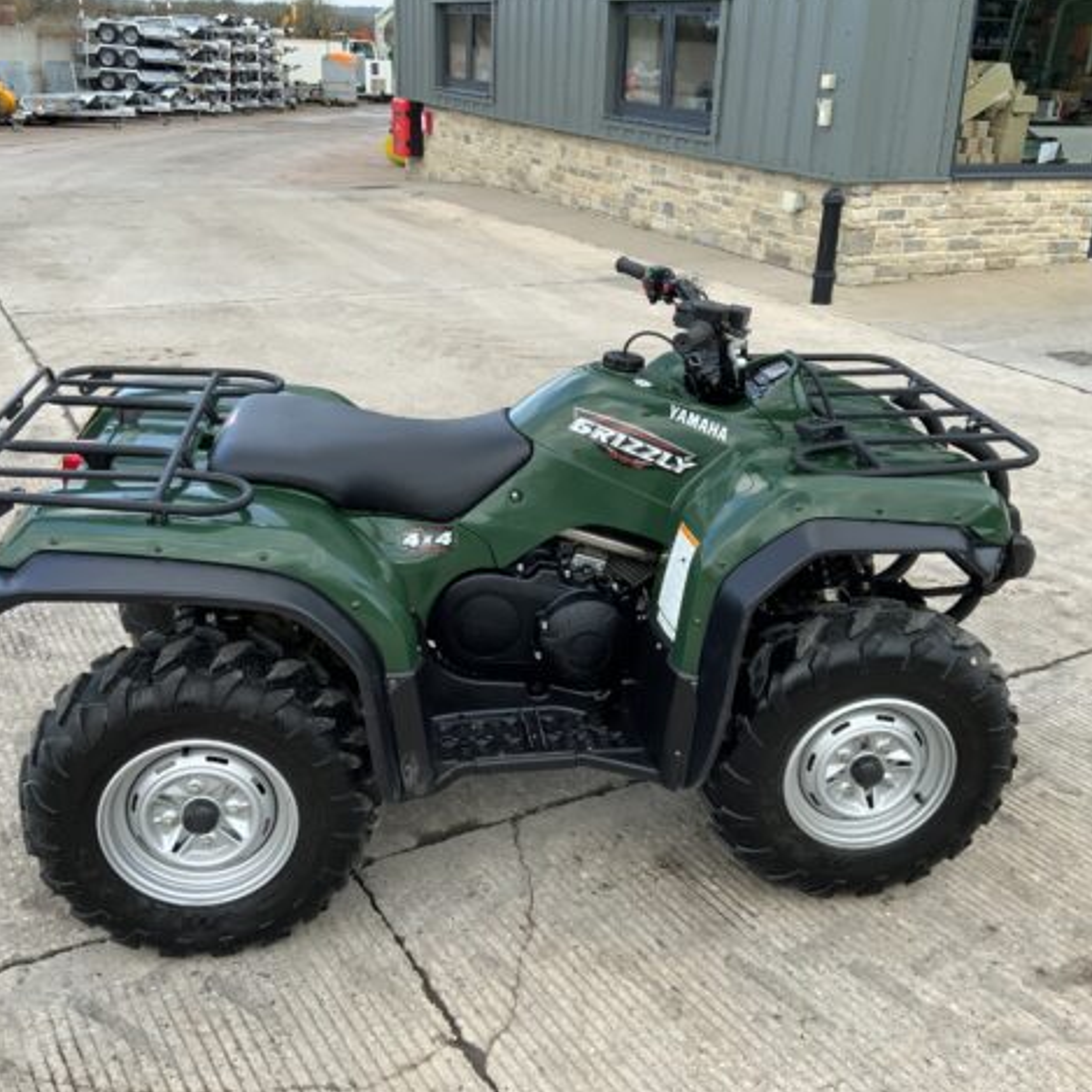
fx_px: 1249
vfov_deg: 47.2
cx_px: 573
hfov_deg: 47.2
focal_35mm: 35
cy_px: 545
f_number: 1.8
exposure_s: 1/232
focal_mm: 3
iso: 16
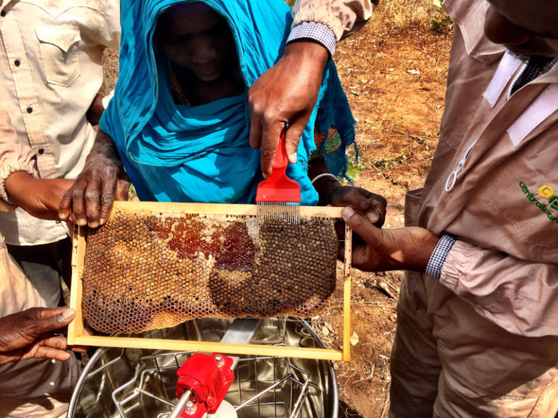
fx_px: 467
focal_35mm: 29
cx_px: 279
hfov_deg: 61.7
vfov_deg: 48.2
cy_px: 209
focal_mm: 4.15
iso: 32
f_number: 2.2
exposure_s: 1/1522
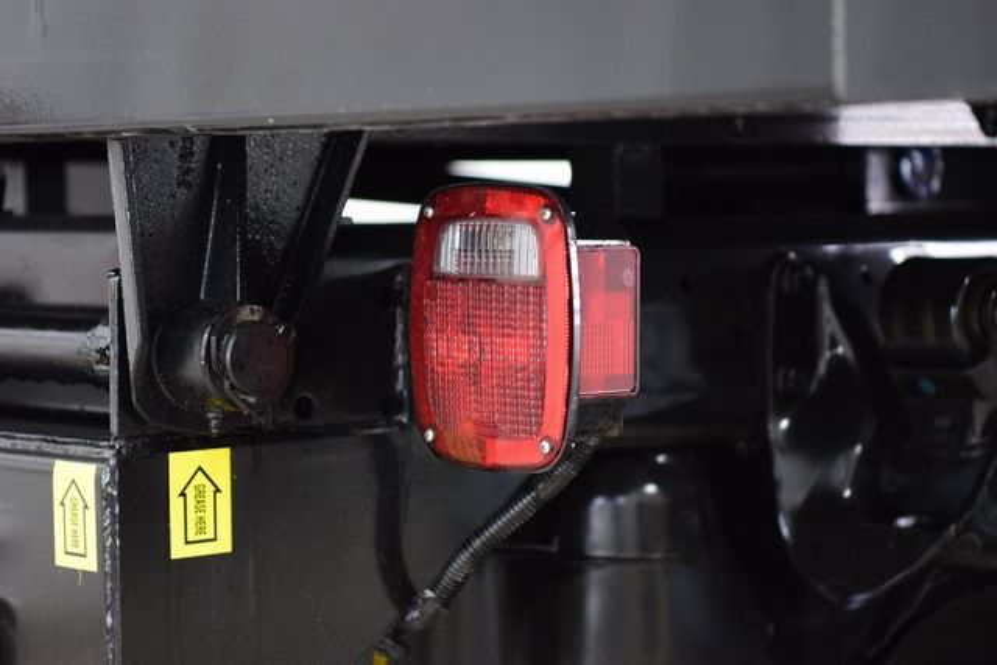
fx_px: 2908
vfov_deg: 13.0
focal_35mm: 105
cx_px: 498
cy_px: 332
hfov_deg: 19.5
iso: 1600
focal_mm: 70
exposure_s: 1/30
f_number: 2.8
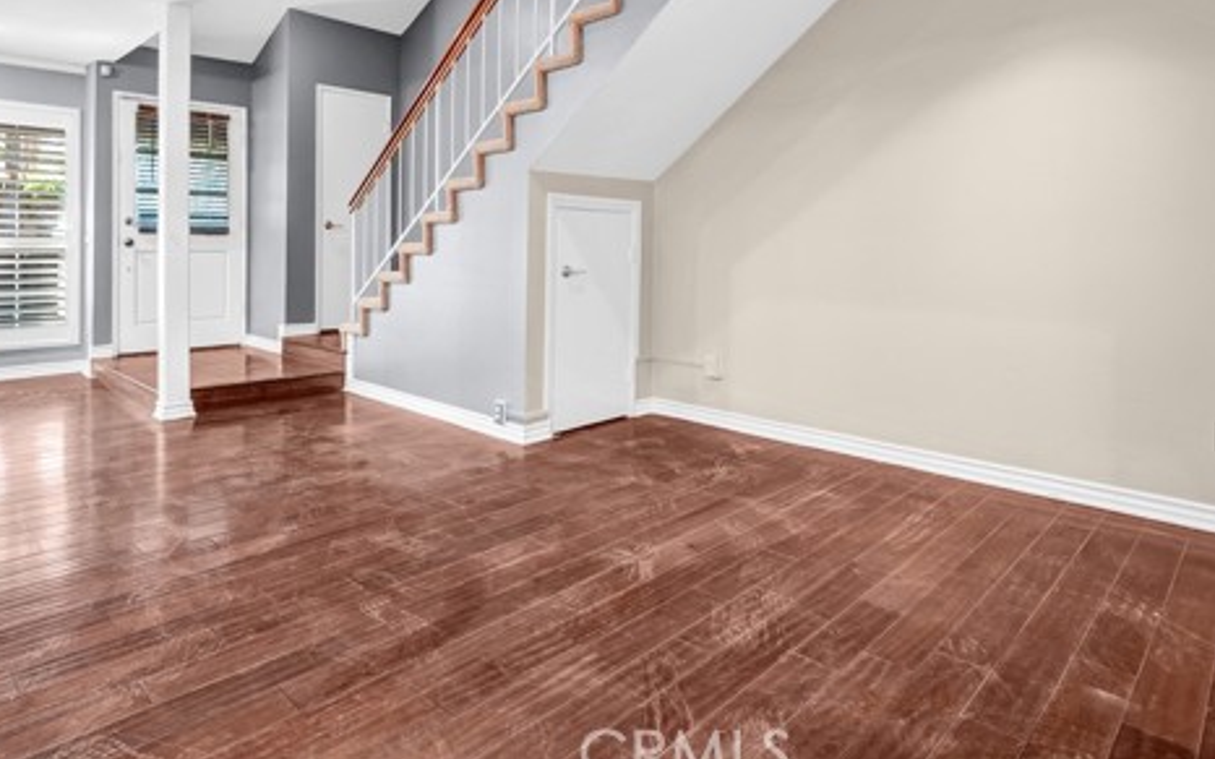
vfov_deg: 55.7
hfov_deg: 82.3
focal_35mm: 21
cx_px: 589
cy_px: 235
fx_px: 695
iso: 400
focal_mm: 10
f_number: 9
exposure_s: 1/2
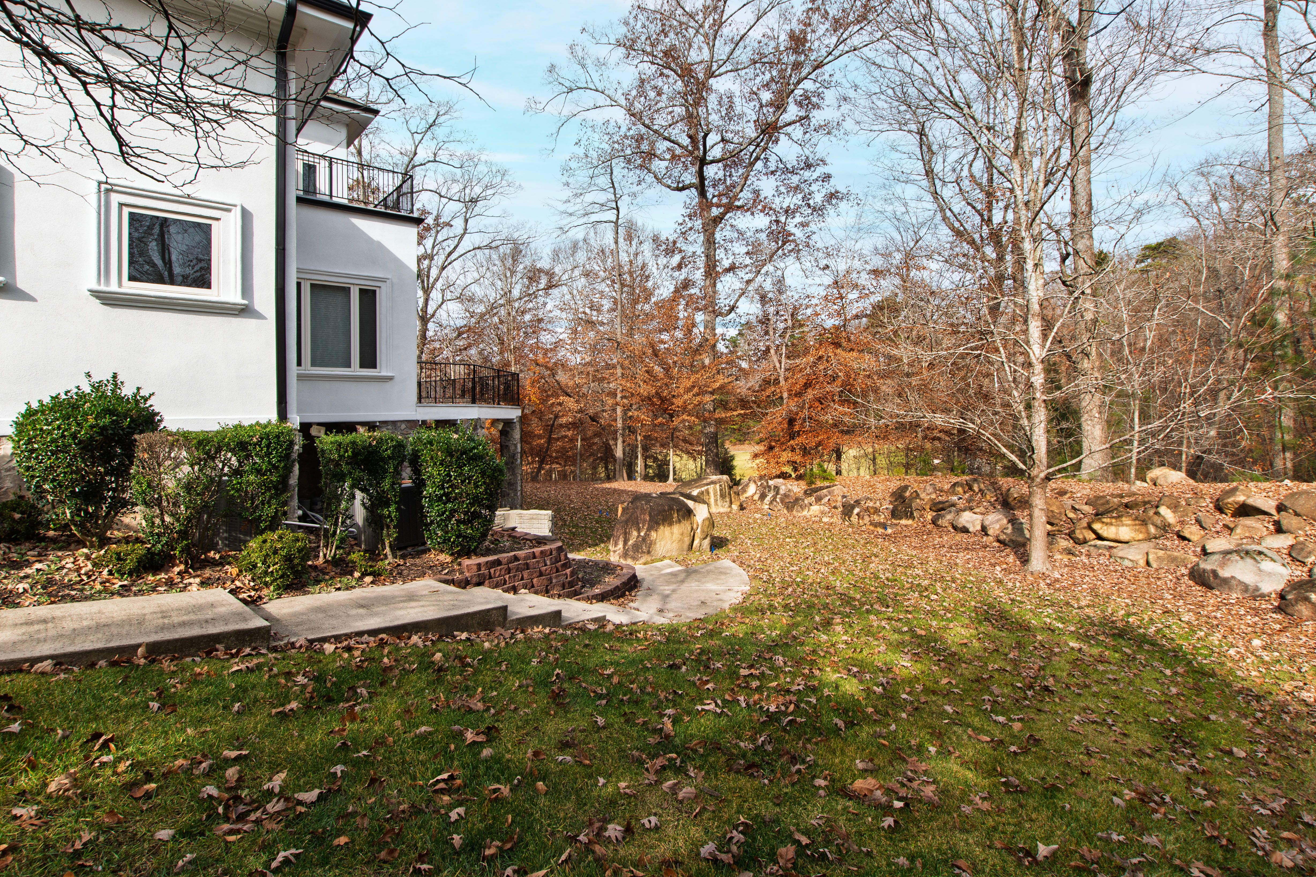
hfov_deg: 93.3
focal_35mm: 17
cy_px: 406
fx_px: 621
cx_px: 656
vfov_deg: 70.3
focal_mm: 10
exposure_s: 1/125
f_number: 8
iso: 100
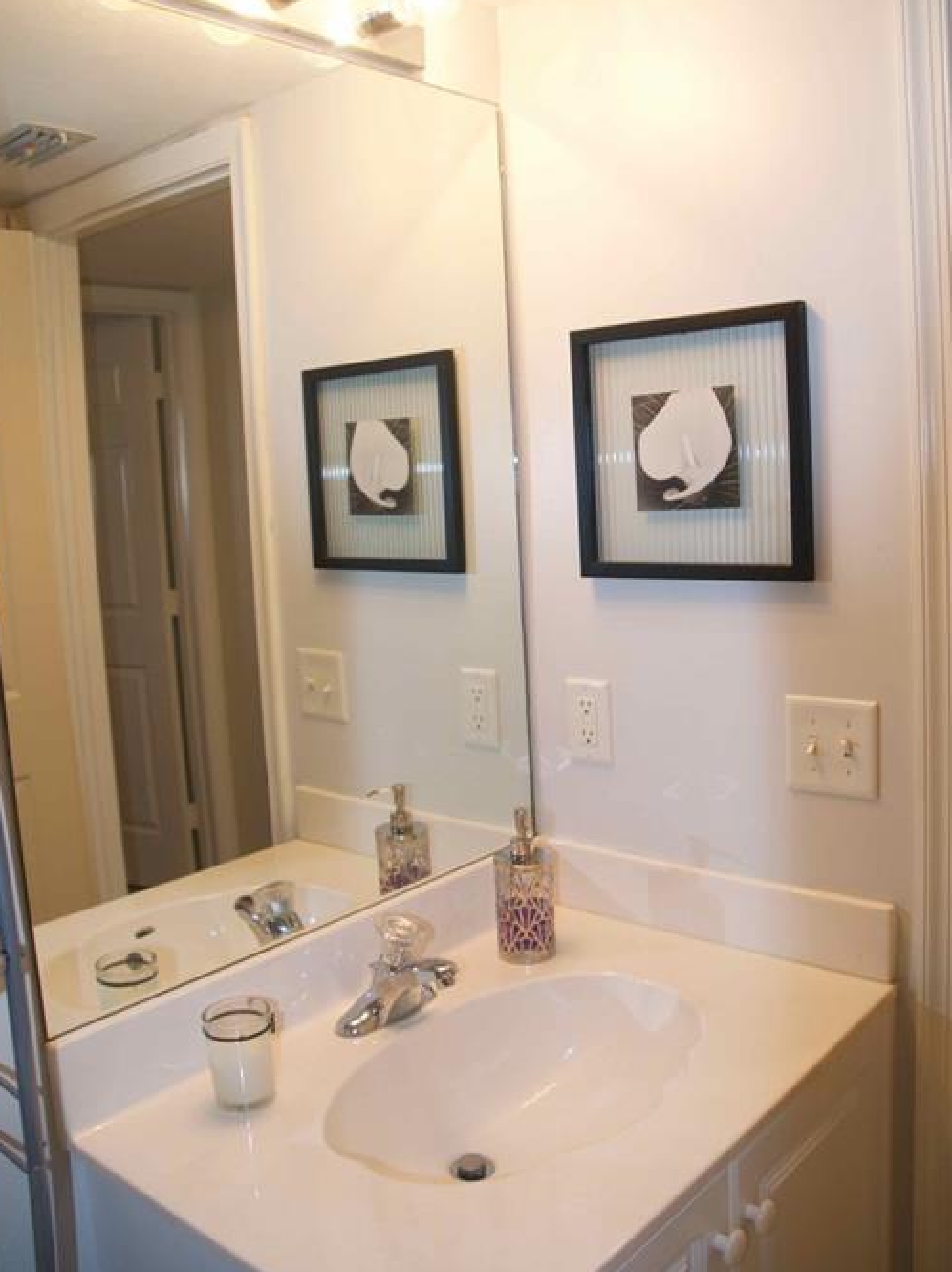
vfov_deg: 60.0
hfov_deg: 46.8
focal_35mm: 30
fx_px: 1101
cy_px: 603
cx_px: 465
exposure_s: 1/100
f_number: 4
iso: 400
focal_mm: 18
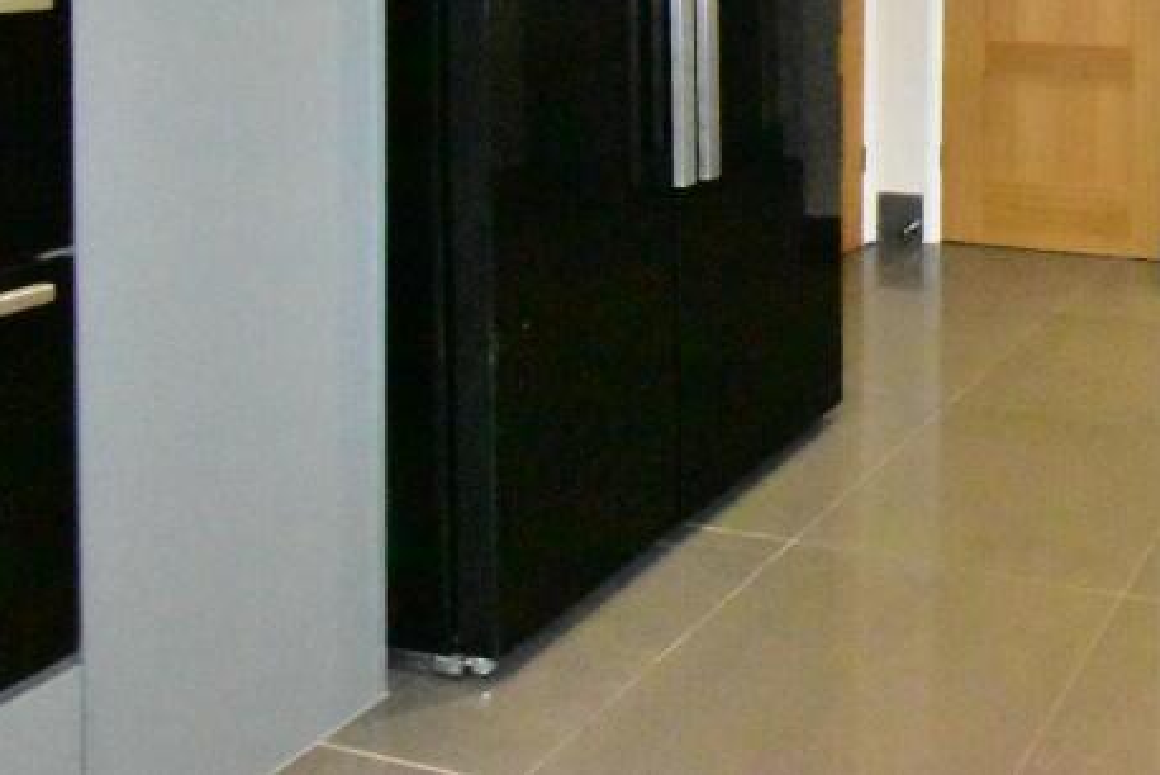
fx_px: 1243
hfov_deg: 41.0
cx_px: 1249
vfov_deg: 30.7
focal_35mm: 39
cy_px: -87
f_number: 11
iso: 25600
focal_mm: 11.5
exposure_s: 1/200
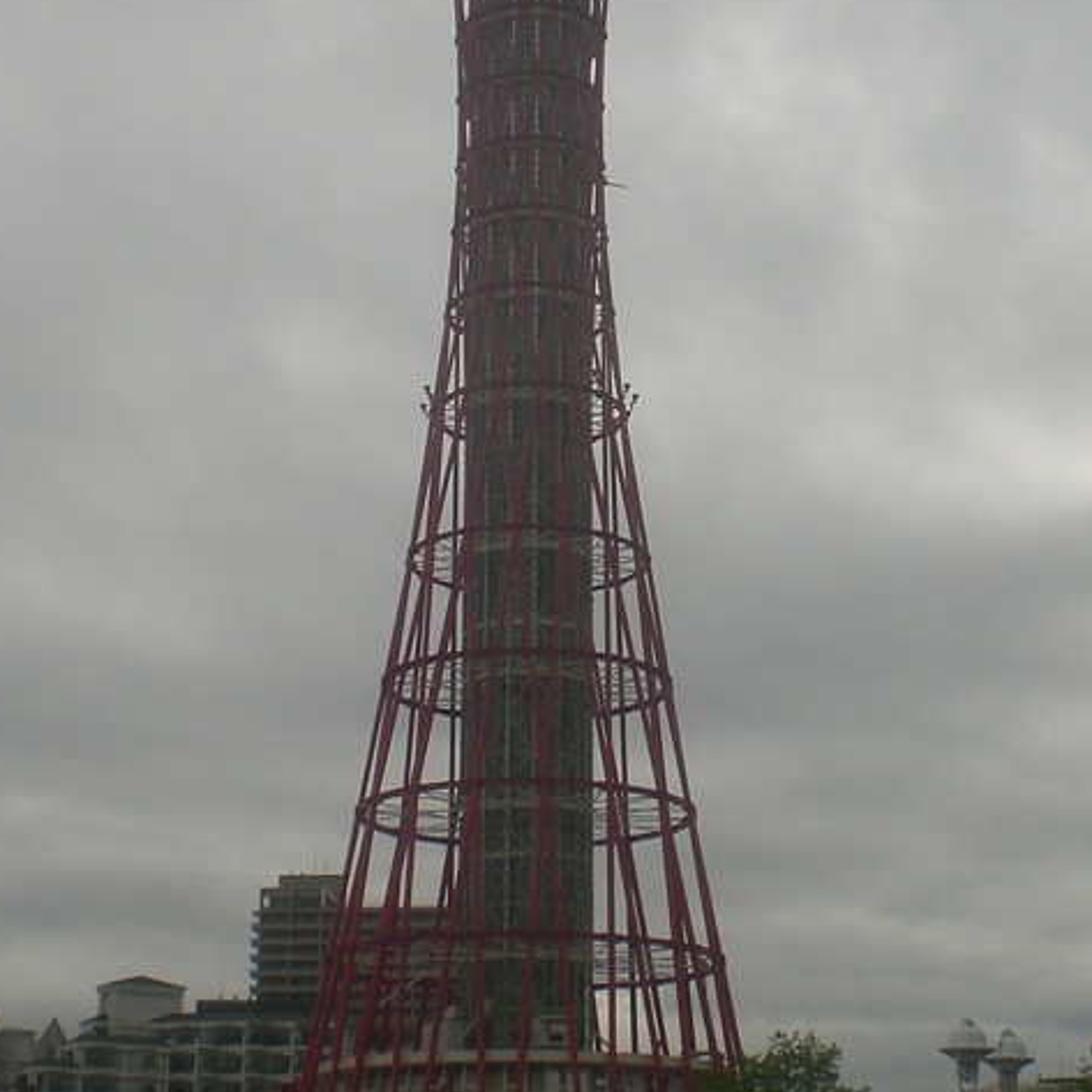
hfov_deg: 24.3
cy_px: 436
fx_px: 2534
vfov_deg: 24.3
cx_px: 538
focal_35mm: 71
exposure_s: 1/800
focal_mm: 6.3
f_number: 4.4
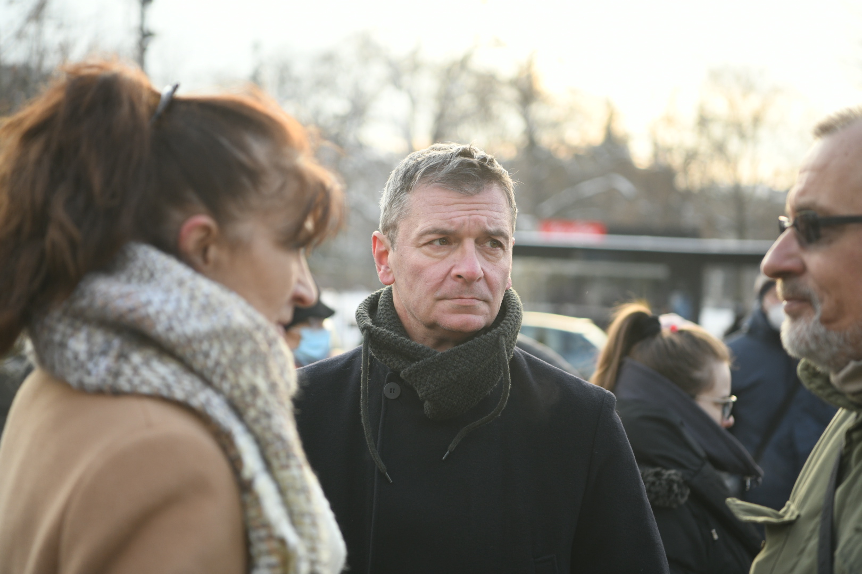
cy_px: 287
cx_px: 431
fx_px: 1676
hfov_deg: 28.8
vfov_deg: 19.5
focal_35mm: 70
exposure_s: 1/1250
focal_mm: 70
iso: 800
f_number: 3.2
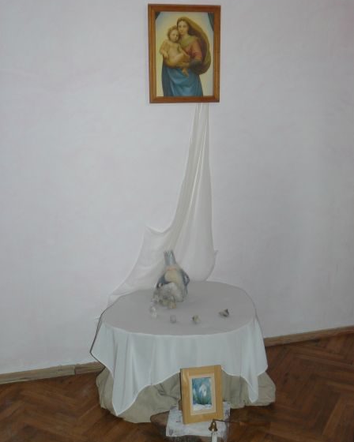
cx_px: 177
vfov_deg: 41.1
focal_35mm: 45
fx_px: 589
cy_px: 230
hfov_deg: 33.4
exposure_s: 1/30
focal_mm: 7.1
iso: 100
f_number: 2.8
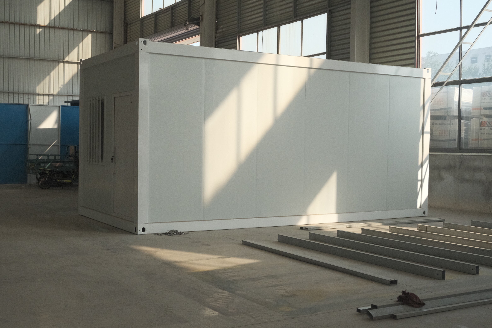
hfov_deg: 42.7
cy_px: 164
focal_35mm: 46
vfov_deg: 29.2
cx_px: 246
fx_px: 629
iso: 6400
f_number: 6.4
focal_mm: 30.5
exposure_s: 1/4000
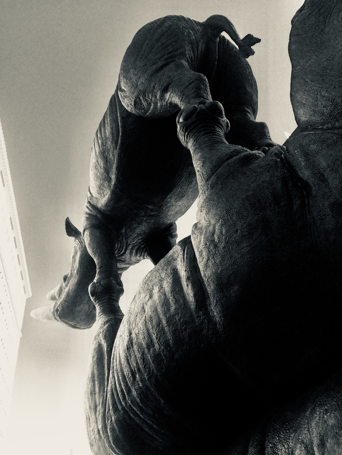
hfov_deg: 48.2
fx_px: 382
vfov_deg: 61.7
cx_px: 171
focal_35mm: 29
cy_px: 228
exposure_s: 1/578
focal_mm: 4.15
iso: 32
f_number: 2.2
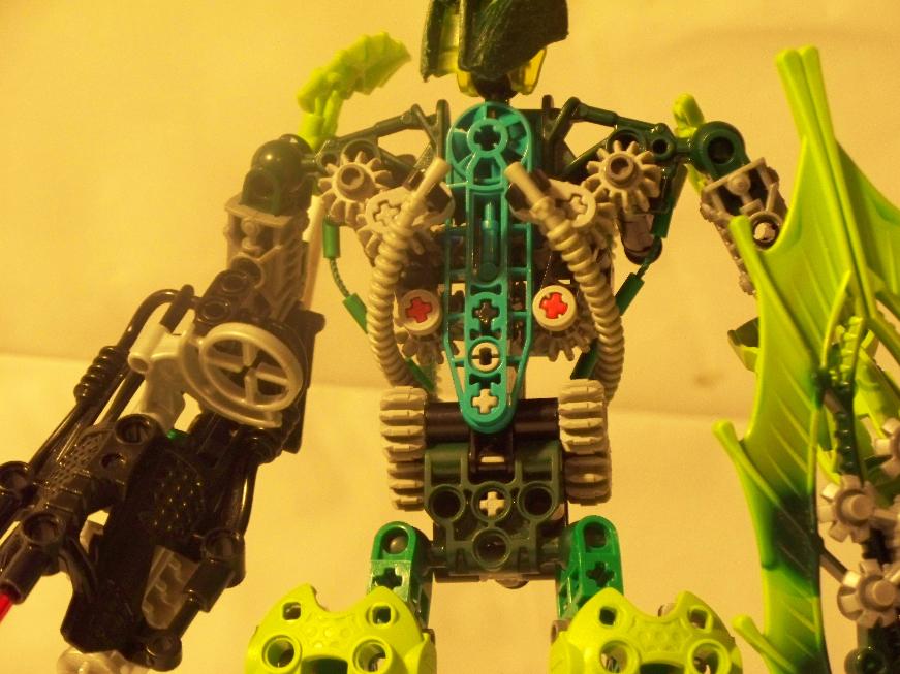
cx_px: 450
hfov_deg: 19.1
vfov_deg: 14.4
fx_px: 2678
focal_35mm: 103
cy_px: 337
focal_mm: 22.05
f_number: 3.8
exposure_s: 1/20
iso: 400
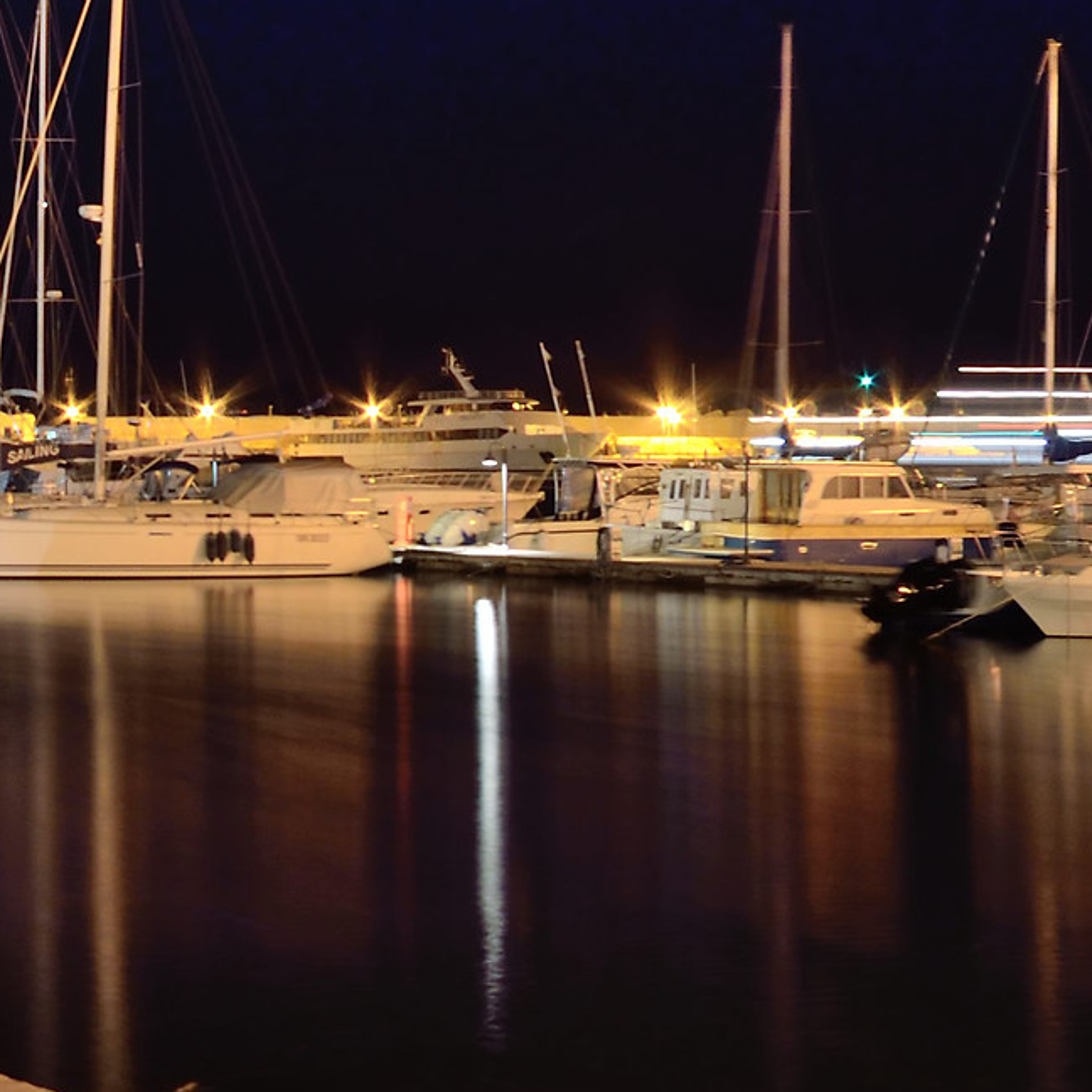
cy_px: 641
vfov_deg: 15.4
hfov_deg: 14.4
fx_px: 4033
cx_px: -541
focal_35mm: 113
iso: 100
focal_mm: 24
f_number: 8
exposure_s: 30
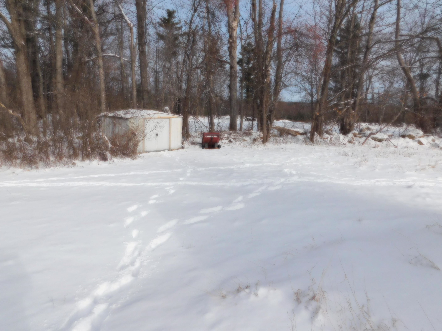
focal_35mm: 25
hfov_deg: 69.4
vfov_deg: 54.9
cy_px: 156
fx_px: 319
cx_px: 223
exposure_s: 1/800
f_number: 6
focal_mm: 4
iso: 125
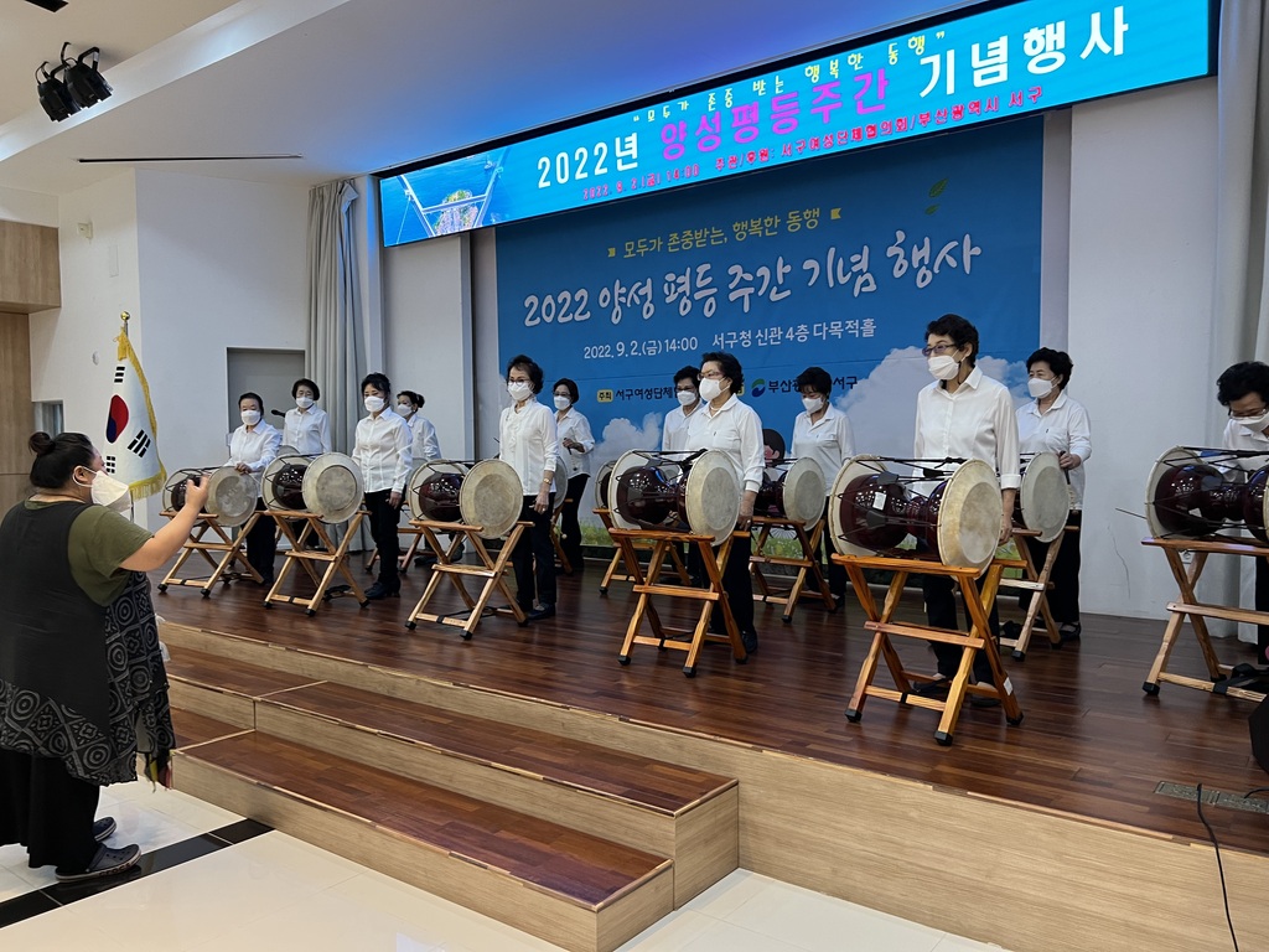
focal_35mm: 26
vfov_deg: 53.1
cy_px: 476
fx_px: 953
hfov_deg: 67.3
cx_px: 634
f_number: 1.5
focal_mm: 5.7
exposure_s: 1/60
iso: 125
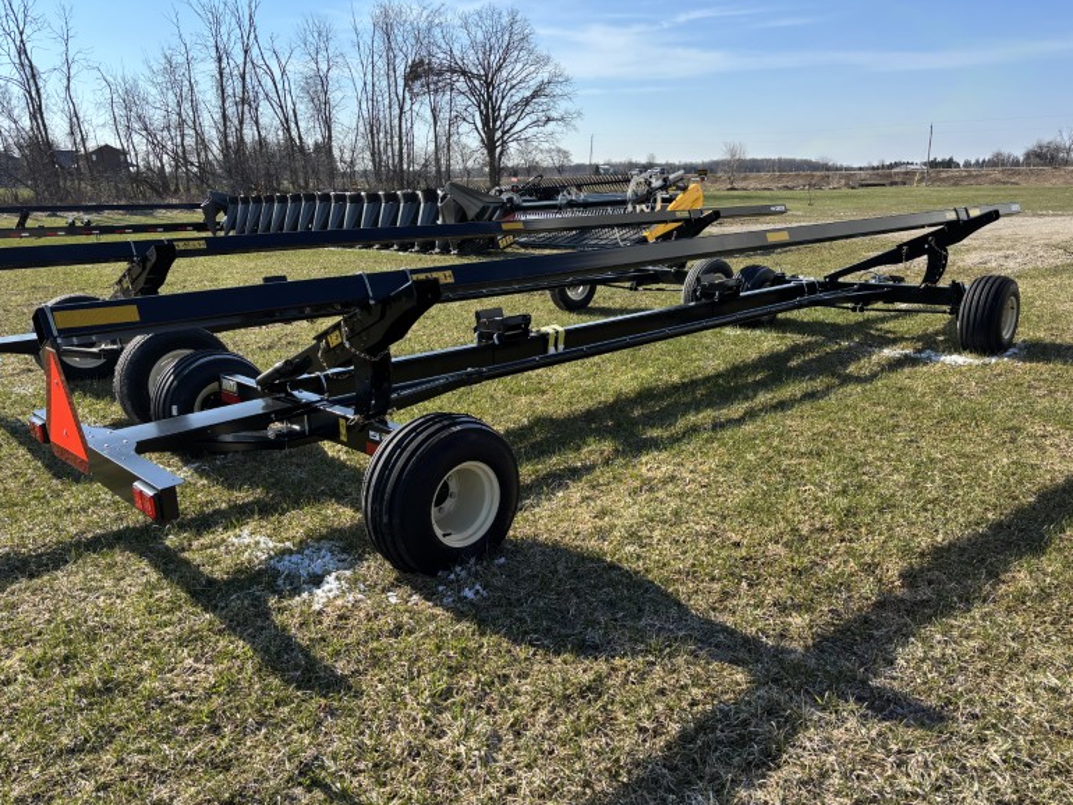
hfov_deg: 65.3
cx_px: 531
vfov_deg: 51.4
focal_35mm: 27
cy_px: 414
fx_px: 837
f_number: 1.6
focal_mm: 5.96
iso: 50
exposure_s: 1/1499
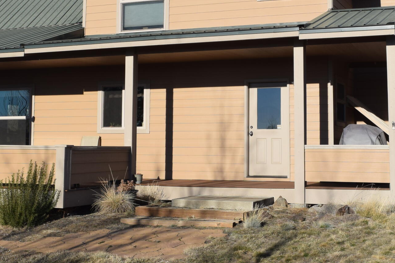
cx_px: 208
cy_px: 64
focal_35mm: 63
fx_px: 691
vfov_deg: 21.4
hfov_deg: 31.9
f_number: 10
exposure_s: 1/400
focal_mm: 18
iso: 200
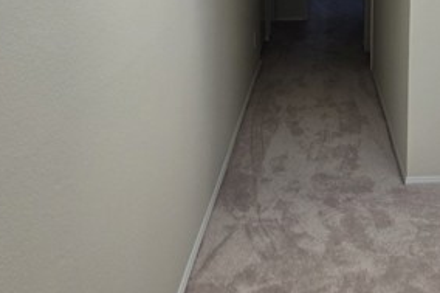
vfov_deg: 23.9
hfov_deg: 35.3
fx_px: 660
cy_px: -5
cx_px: 373
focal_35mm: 54
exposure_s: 1/180
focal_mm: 5.4
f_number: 1.8
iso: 25
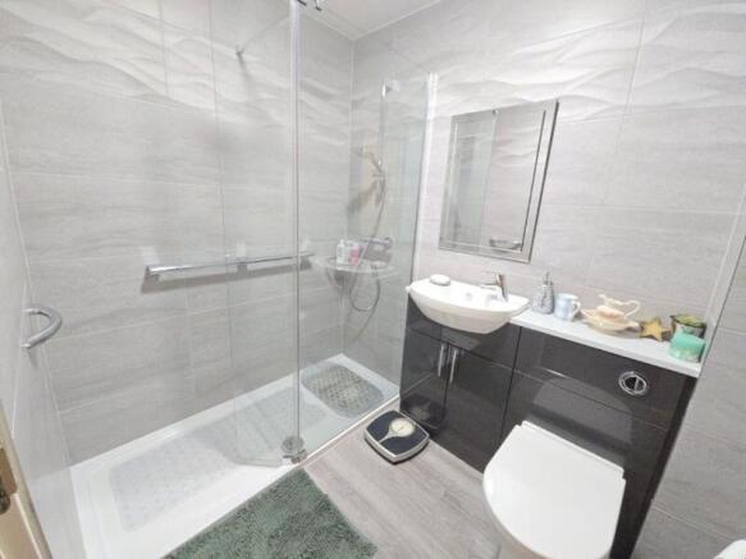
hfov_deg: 106.2
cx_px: 373
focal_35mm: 13
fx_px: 280
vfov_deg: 89.9
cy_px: 280
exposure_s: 1/50
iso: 320
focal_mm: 2.2
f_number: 2.2
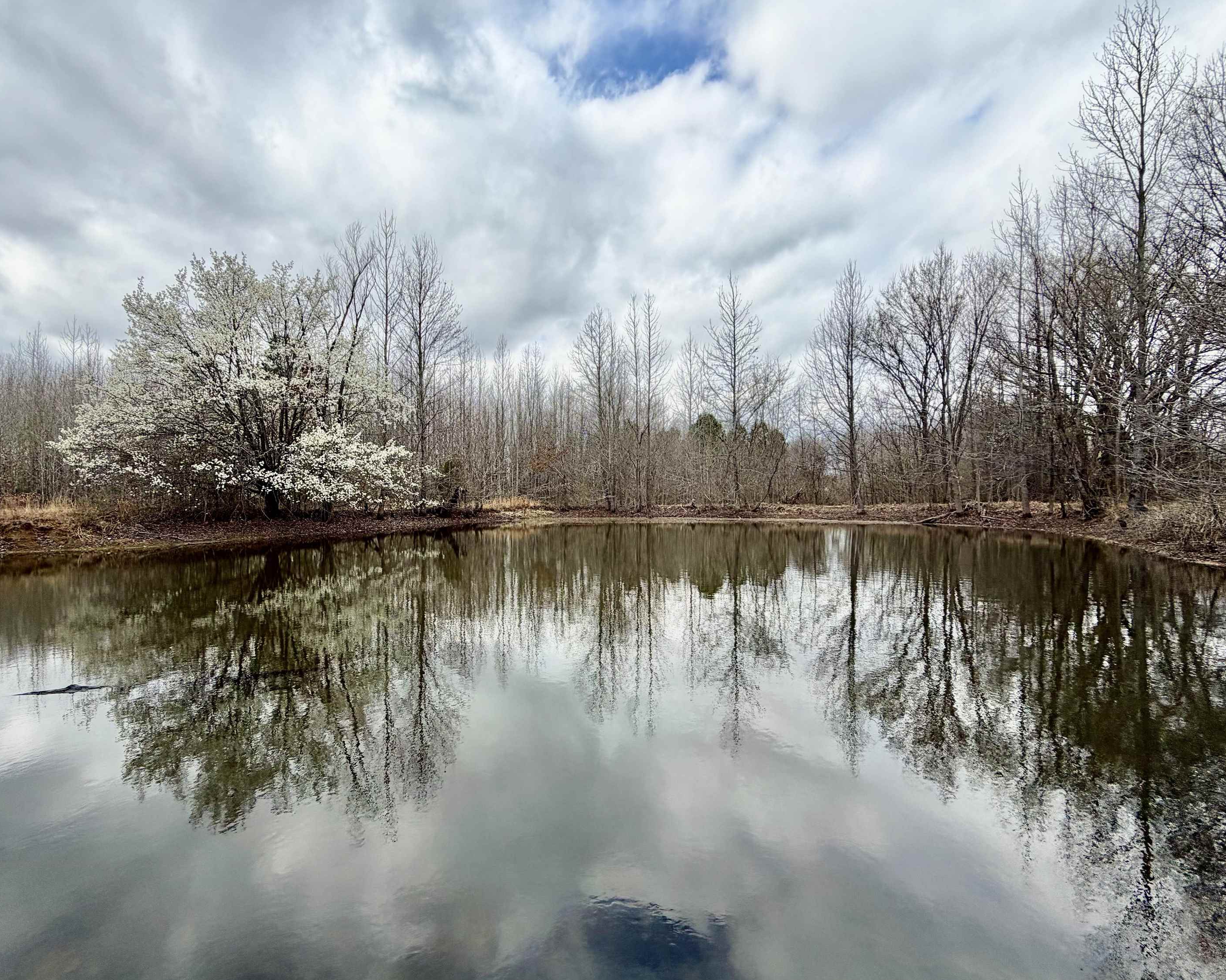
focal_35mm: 15
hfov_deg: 96.6
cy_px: 496
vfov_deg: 84.0
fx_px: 544
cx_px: 566
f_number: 2.2
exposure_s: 1/914
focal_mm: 2.22
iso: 20
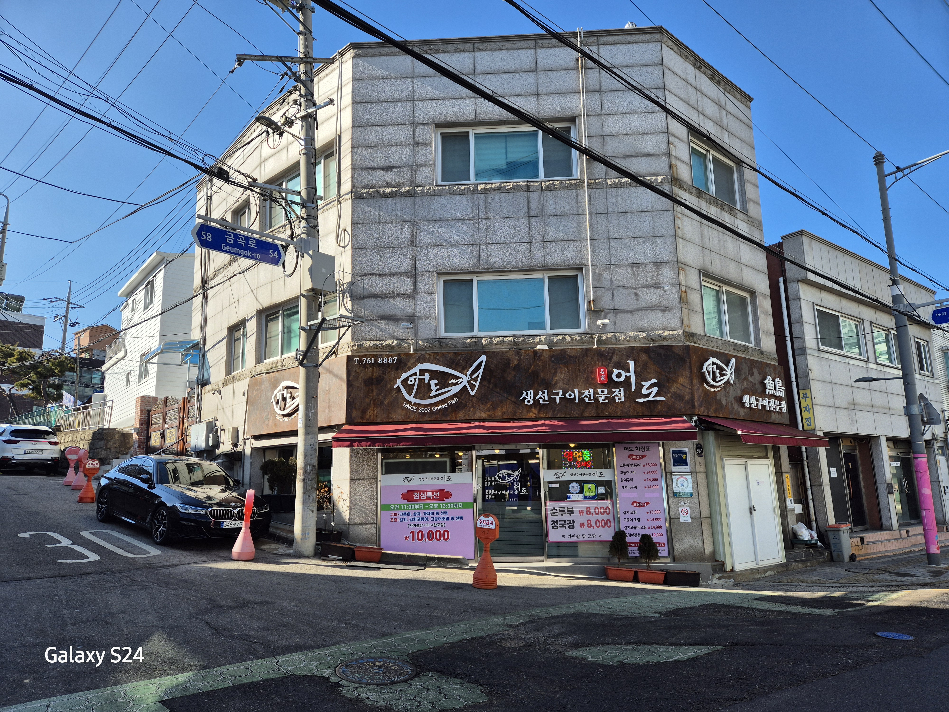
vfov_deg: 58.9
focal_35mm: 23
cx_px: 474
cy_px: 356
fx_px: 631
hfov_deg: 73.9
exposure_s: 1/1188
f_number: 1.8
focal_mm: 5.4
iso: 25
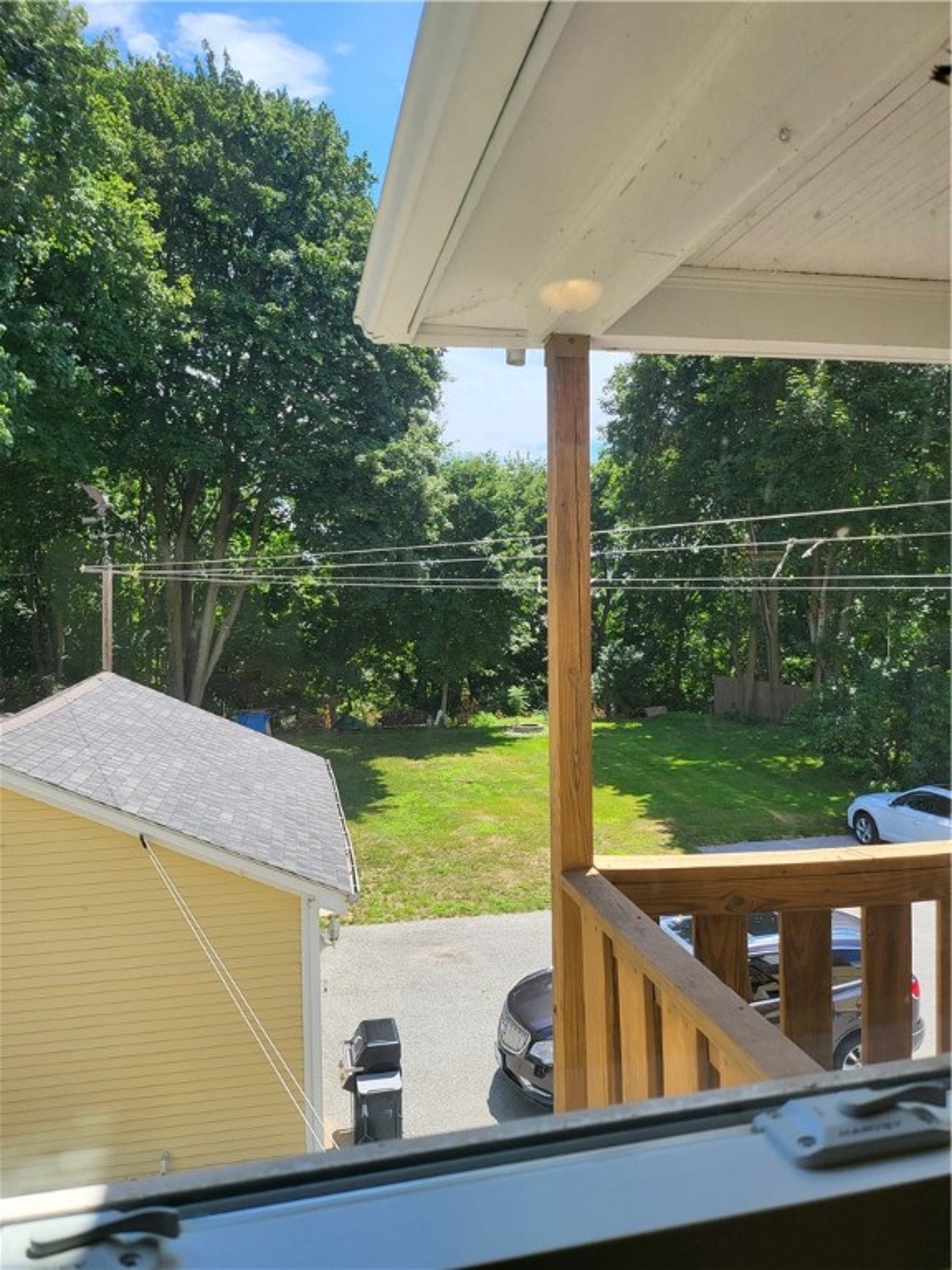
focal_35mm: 24
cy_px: 635
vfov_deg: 71.6
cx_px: 476
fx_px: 880
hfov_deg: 56.8
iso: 40
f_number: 1.8
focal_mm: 5
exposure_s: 1/709
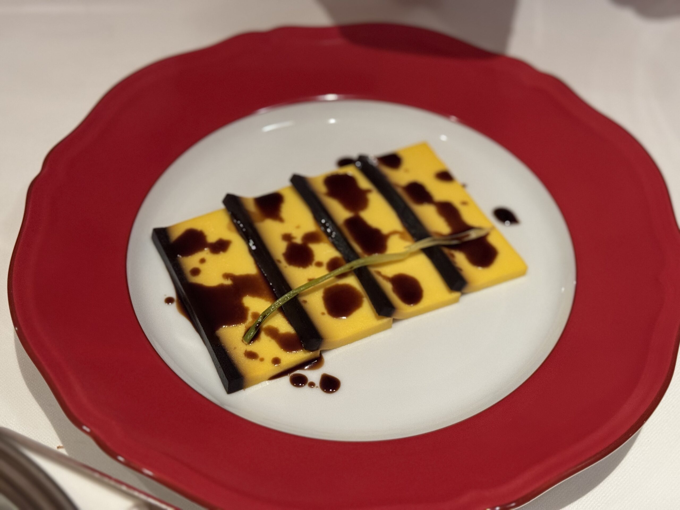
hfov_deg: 39.7
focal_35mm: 48
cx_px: 340
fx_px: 943
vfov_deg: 30.3
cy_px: 255
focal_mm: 6.76
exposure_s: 1/33
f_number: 1.78
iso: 320
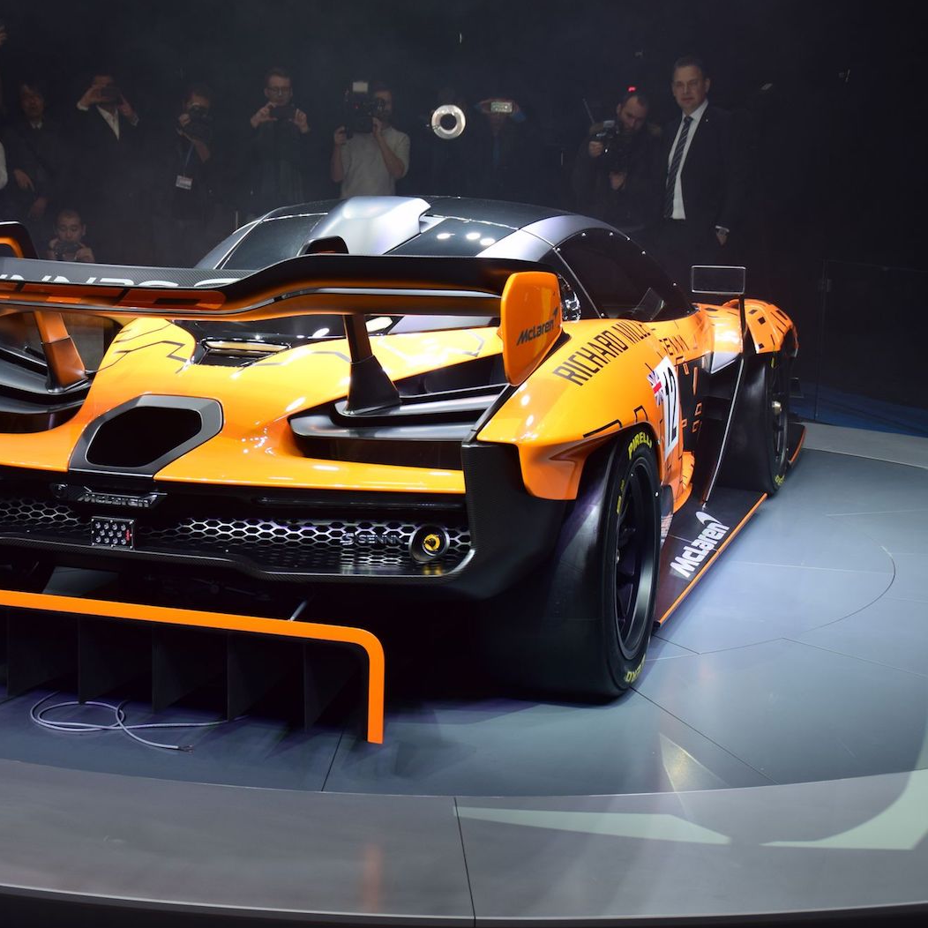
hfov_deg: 27.6
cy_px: 466
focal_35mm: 62
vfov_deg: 27.7
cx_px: 349
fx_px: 1880
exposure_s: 1/160
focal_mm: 32
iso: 200
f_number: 8
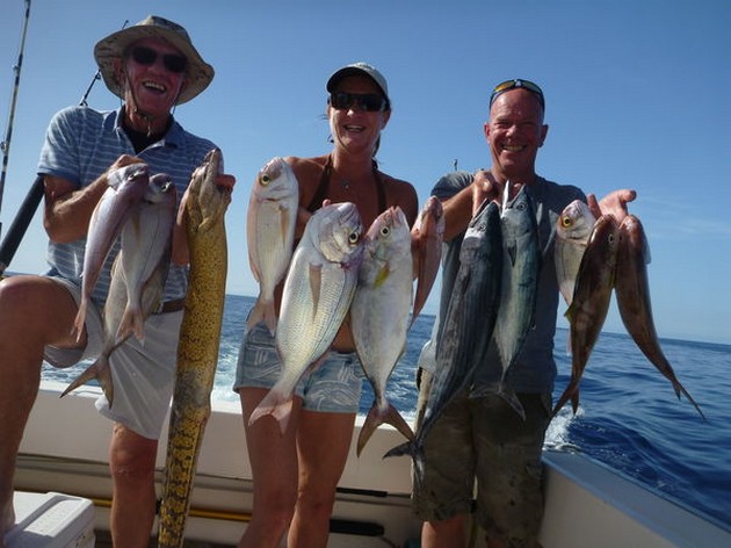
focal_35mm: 28
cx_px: 366
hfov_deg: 63.5
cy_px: 274
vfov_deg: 49.7
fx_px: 591
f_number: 3.3
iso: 100
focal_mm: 4.9
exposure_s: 1/1000
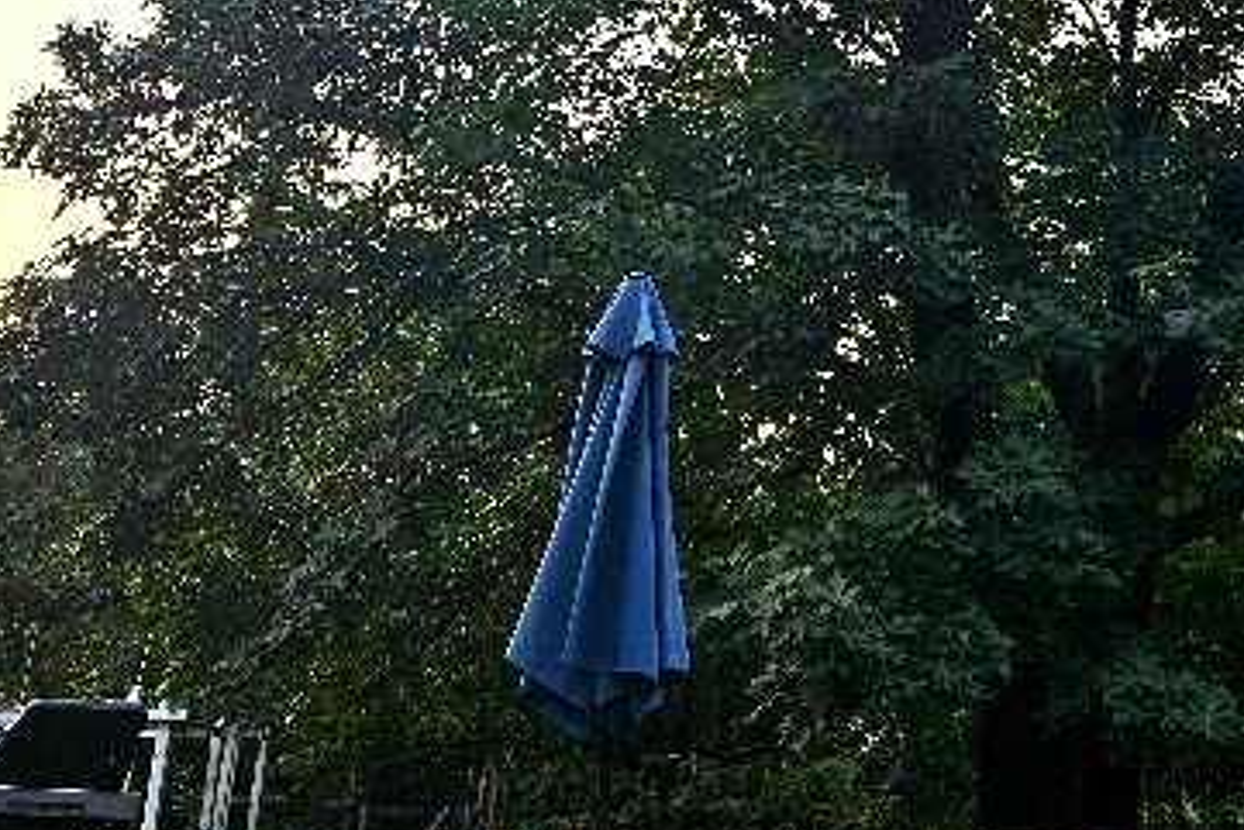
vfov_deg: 24.6
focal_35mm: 53
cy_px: 52
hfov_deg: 36.8
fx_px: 1832
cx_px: 903
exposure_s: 1/278
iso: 25
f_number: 1.8
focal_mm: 5.4
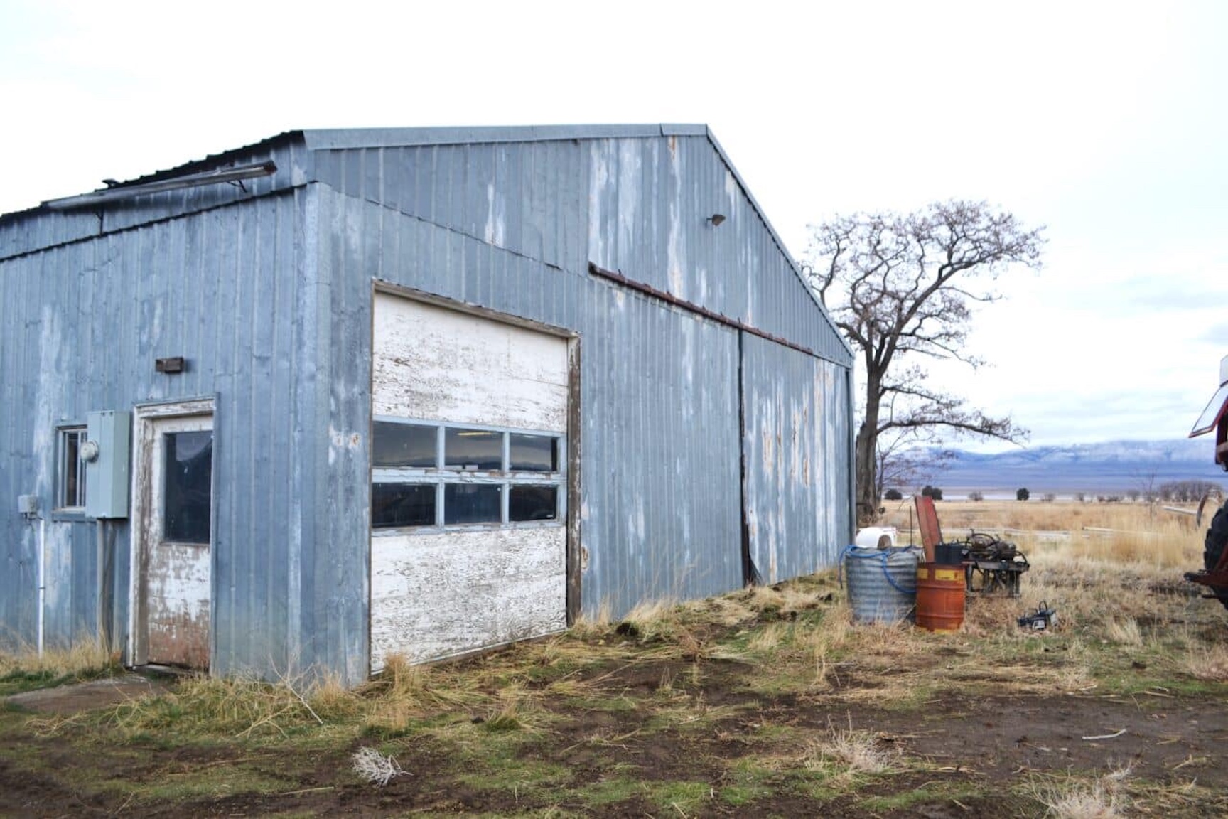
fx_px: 921
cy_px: 410
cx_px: 614
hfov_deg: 67.4
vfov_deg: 47.9
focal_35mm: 27
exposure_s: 1/160
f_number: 6.3
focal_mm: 18
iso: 100
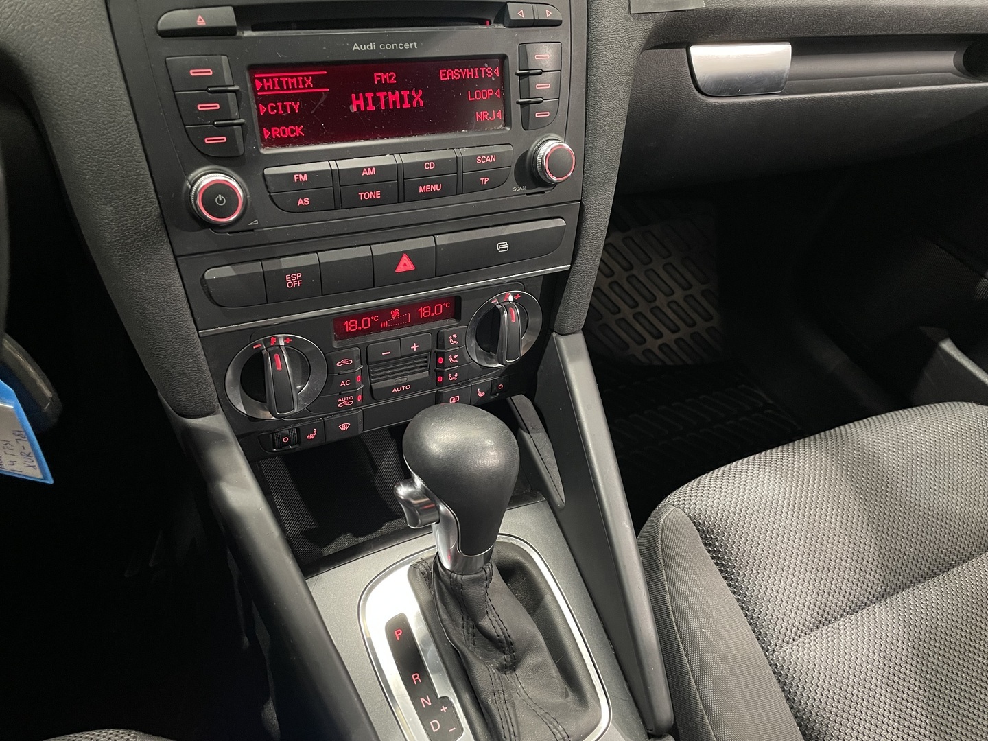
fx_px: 742
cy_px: 370
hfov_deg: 67.3
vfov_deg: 53.1
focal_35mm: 26
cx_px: 494
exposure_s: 1/60
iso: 400
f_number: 1.6
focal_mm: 4.2
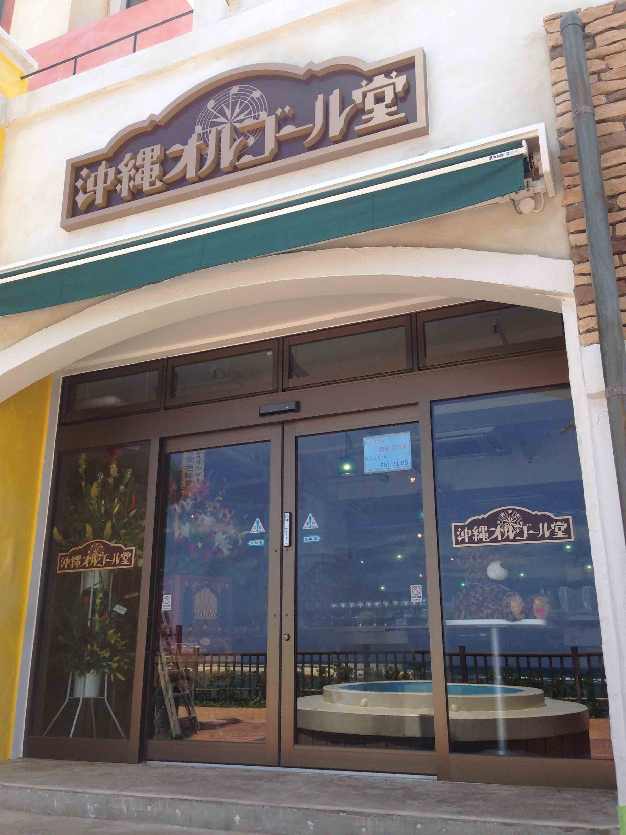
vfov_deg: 55.4
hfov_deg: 42.9
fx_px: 796
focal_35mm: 33
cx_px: 313
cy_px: 418
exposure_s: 1/661
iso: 50
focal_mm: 4.12
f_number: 2.4
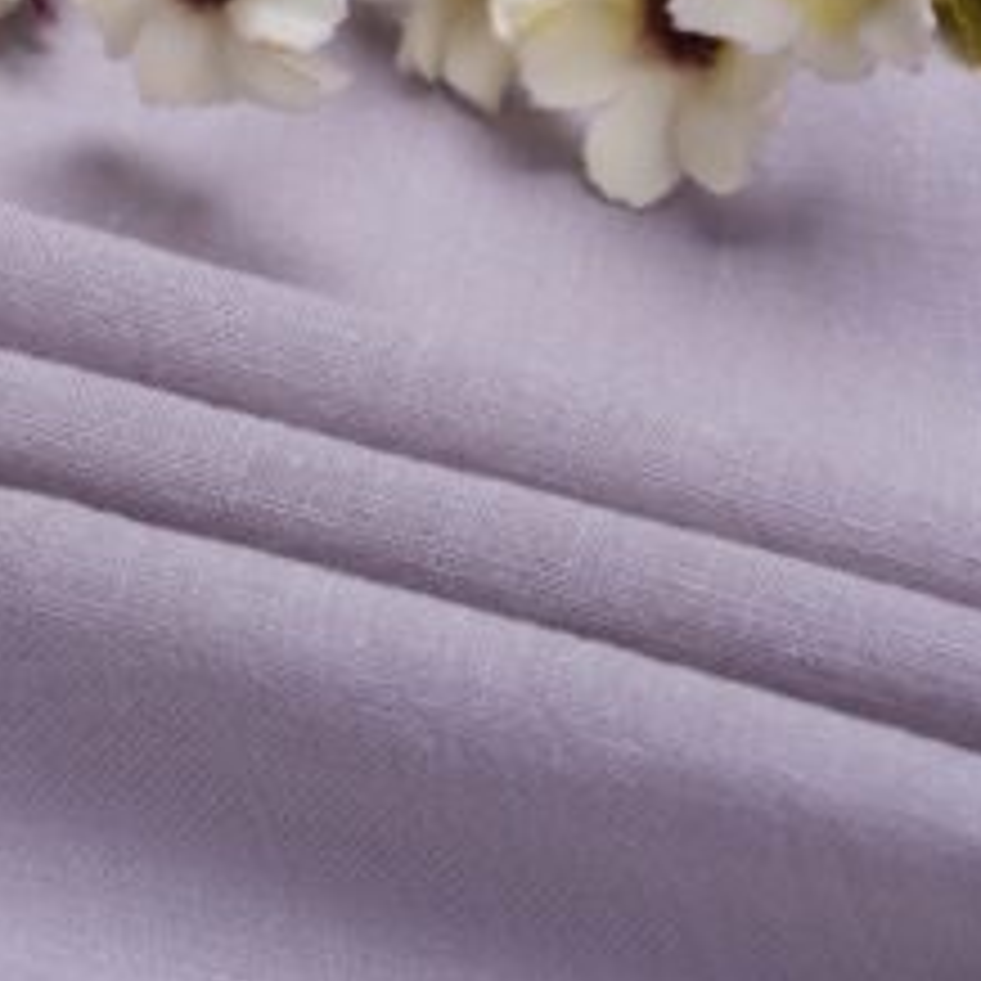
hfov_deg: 10.8
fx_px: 5161
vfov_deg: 10.9
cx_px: 40
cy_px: 371
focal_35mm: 161
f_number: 11
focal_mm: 55
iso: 100
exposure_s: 1/125
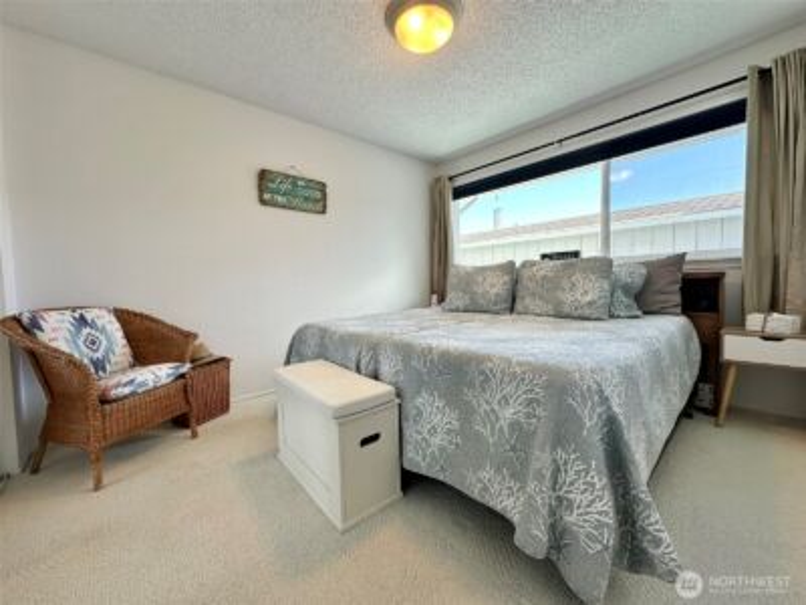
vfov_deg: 85.7
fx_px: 326
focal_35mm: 14
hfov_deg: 102.1
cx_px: 403
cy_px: 302
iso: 50
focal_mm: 2.22
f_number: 2.2
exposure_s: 1/120
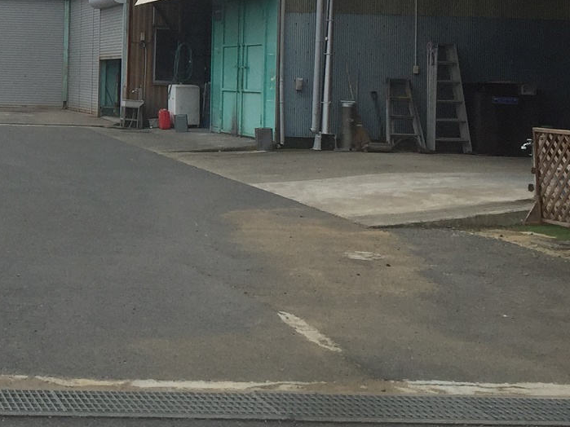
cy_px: 34
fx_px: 1366
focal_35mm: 83
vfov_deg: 17.5
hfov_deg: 21.9
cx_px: -102
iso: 32
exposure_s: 1/628
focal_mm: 4.15
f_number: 2.2
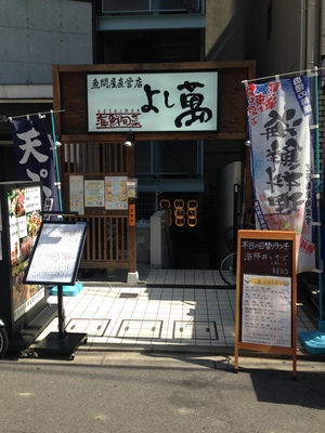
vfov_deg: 55.4
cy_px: 216
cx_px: 162
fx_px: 413
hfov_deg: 42.9
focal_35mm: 33
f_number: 2.4
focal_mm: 4.12
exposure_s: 1/889
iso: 50
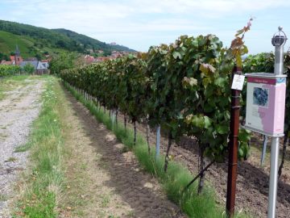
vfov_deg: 39.7
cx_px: 145
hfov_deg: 51.4
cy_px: 109
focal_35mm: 36
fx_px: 302
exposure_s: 1/640
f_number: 3.3
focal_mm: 4.7
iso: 100
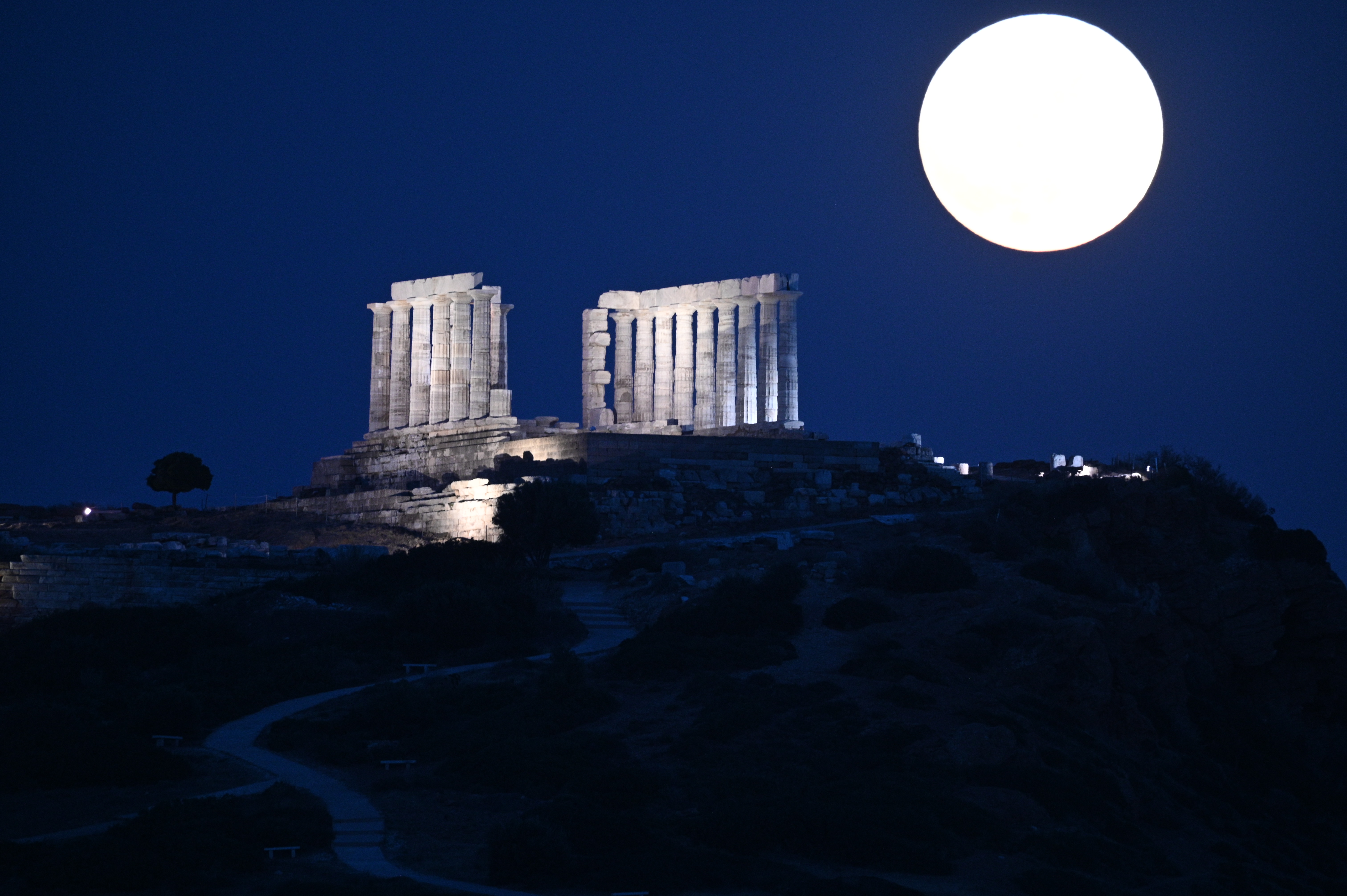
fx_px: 25426
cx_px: 674
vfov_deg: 2.0
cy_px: 448
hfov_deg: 3.0
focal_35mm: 680
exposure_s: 1/20
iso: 2500
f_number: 4.8
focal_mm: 680
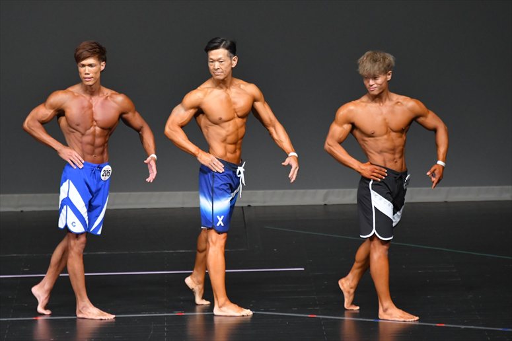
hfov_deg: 6.5
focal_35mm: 315
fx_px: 4478
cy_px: 170
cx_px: 256
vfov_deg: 4.4
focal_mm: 210
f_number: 5.6
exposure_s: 1/400
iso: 4000
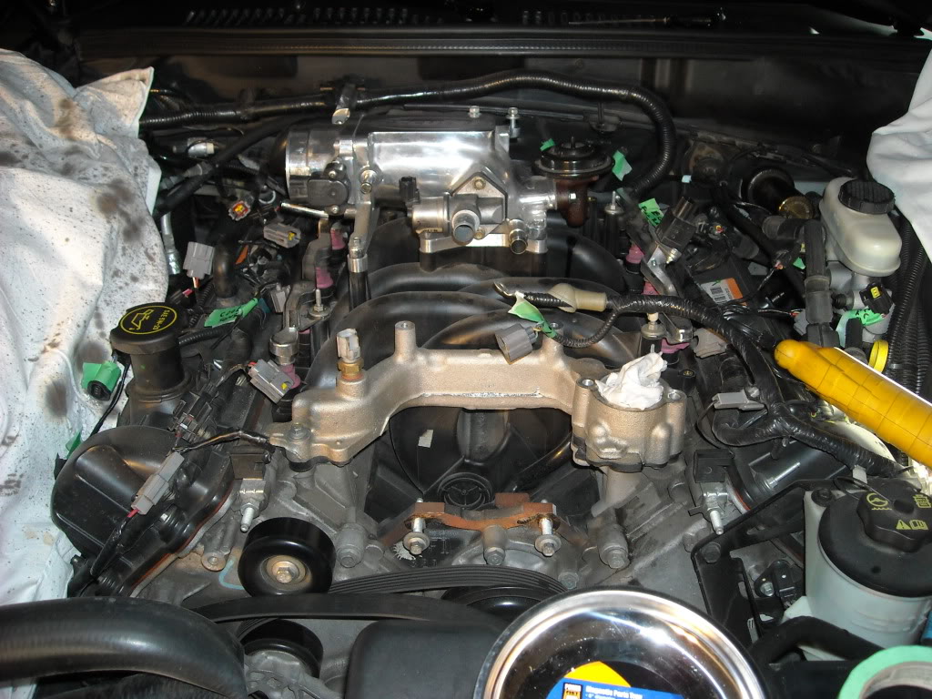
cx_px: 466
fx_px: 942
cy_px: 350
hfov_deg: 52.6
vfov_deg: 40.7
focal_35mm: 35
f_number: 2.8
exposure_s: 1/60
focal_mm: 5.7
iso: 200
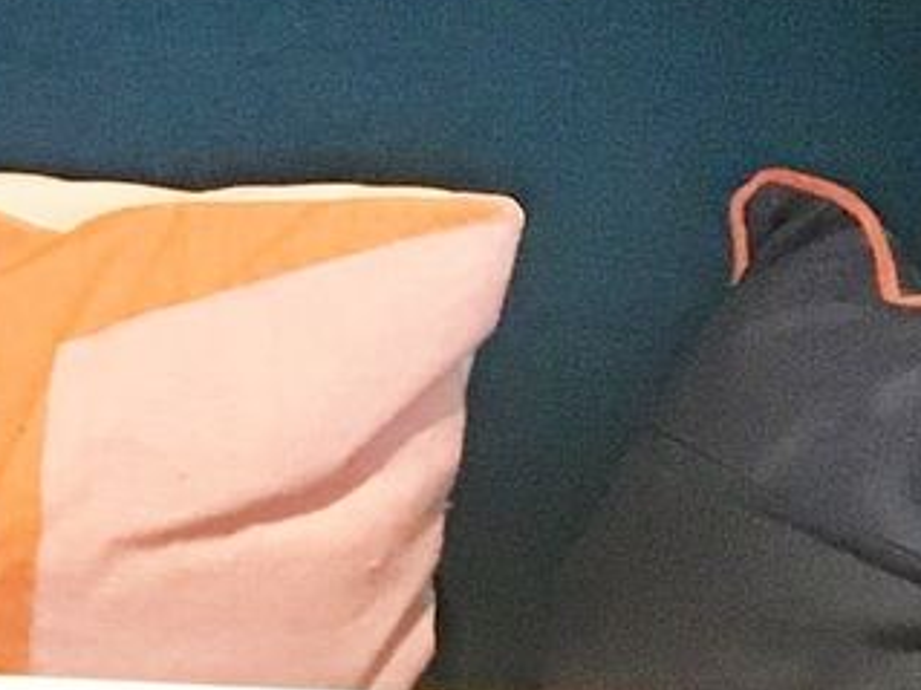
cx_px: -1519
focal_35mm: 186
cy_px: -274
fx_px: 4947
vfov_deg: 7.9
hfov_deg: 9.2
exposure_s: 1/33
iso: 200
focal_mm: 4.15
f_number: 2.2
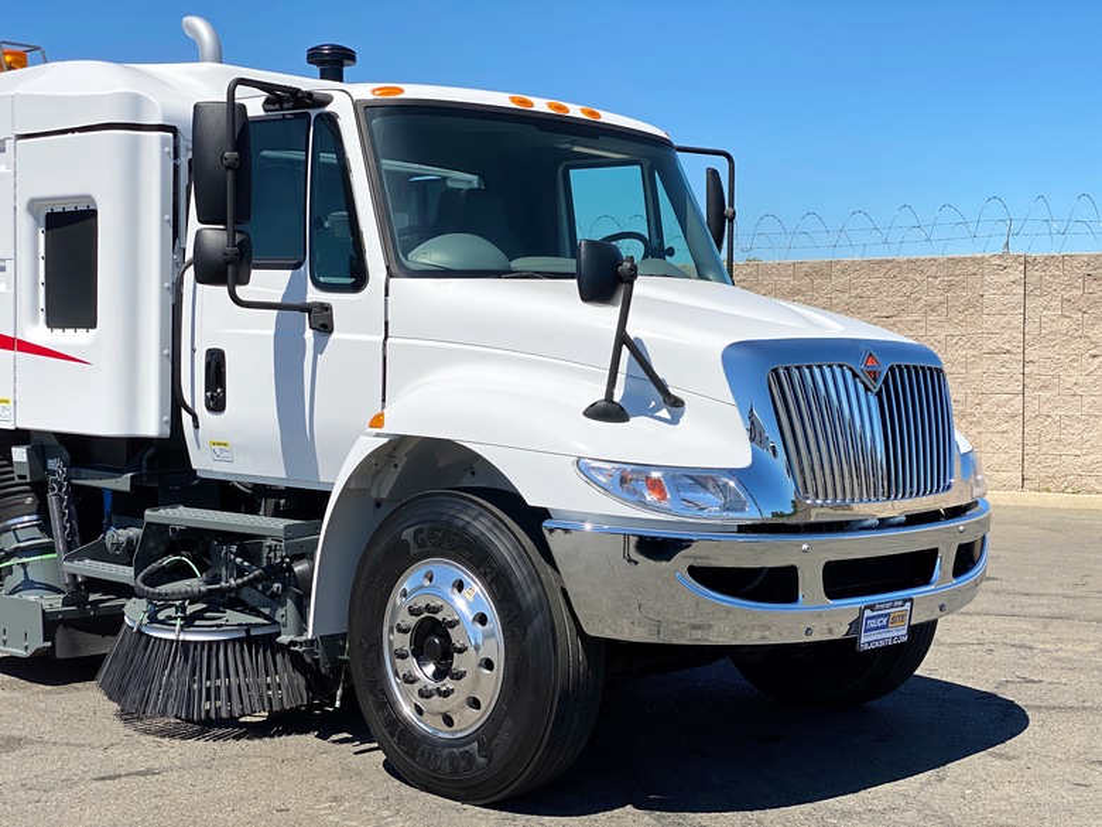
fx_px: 1655
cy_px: 414
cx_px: 551
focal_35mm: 52
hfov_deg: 36.8
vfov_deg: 28.0
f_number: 2
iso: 25
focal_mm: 6
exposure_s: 1/3690
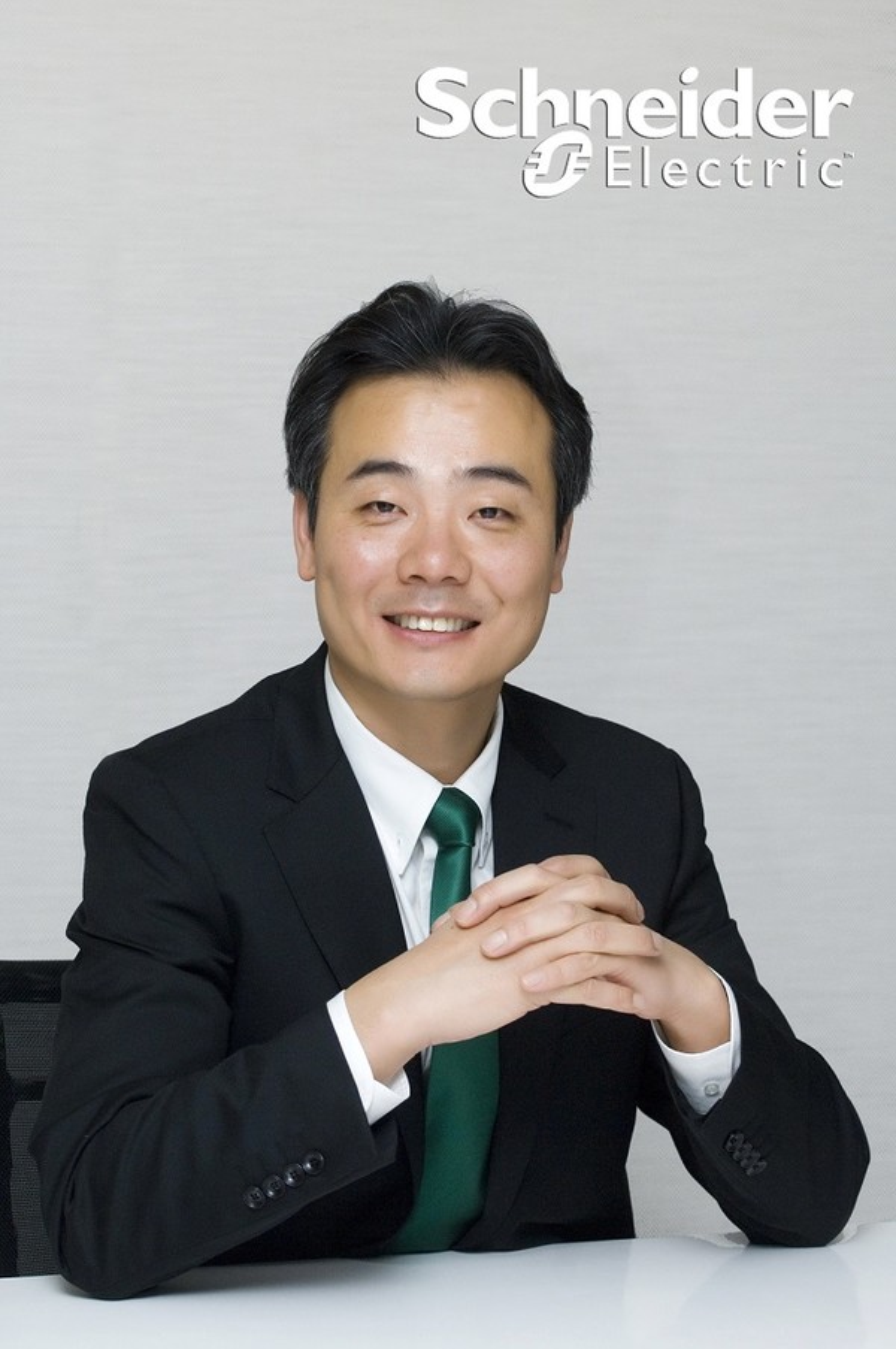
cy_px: 674
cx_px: 448
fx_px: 3929
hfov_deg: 13.0
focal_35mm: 105
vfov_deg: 19.5
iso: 400
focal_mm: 70
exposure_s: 1/100
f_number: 5
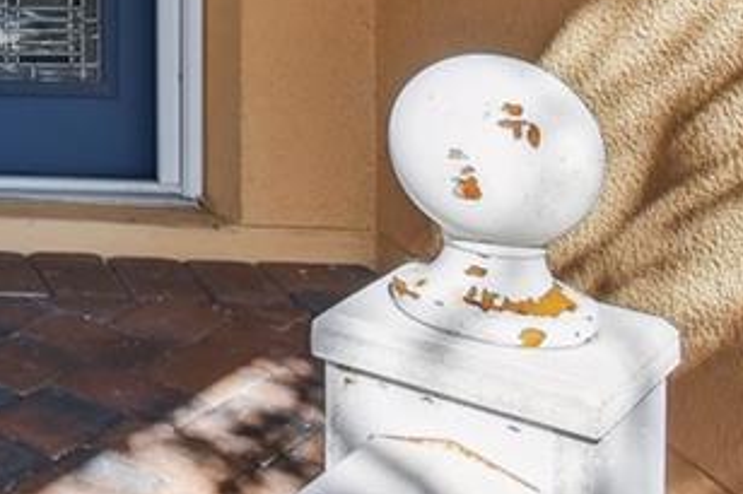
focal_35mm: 78
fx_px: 1609
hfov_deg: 21.0
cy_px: -296
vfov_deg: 15.7
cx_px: -444
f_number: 7.1
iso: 100
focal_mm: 10
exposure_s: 1/200
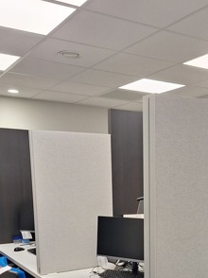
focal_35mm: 47
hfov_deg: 30.2
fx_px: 377
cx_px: 161
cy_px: 232
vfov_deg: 38.6
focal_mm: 5.54
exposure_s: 1/128
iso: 40
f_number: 1.8
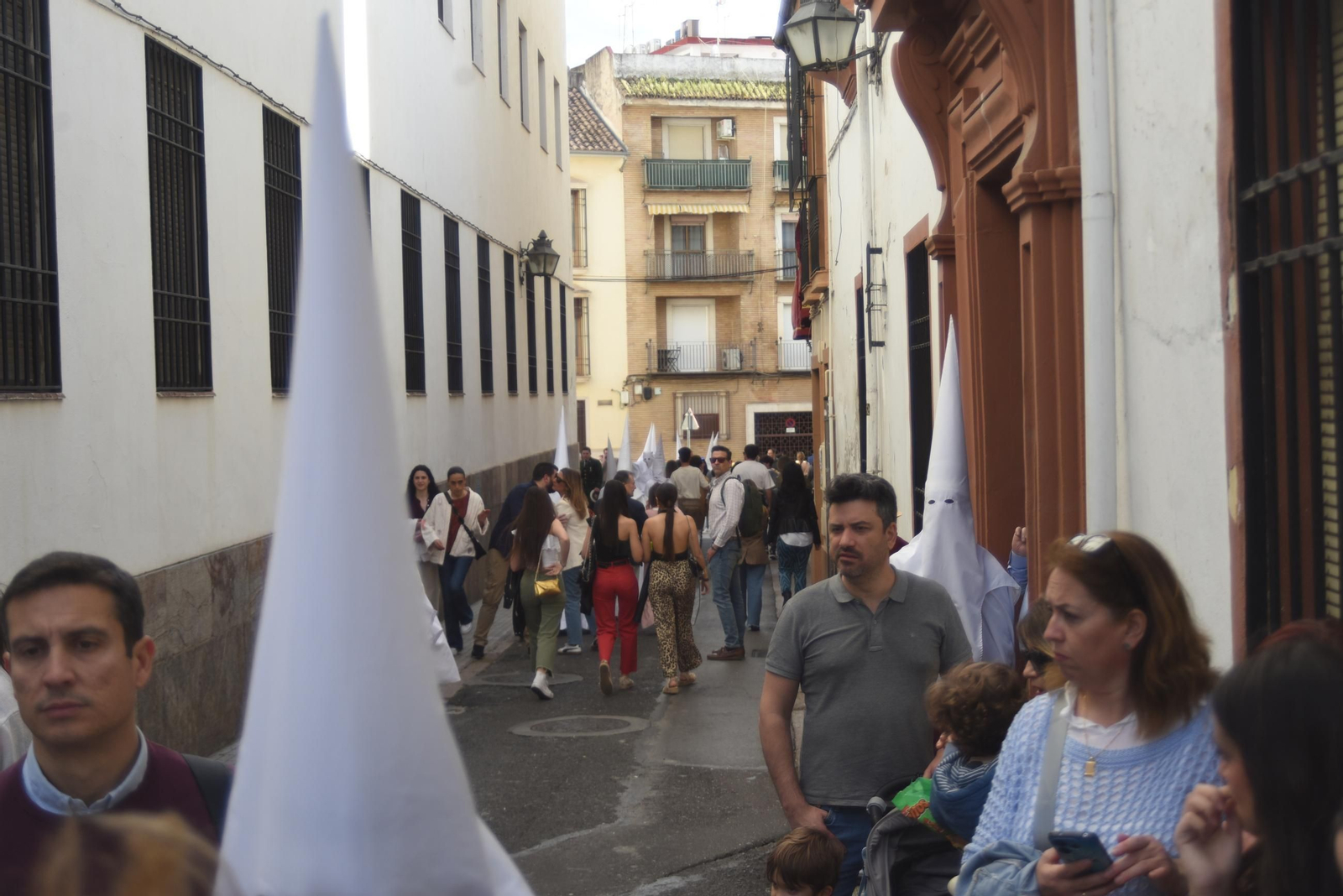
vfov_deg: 24.6
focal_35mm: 55
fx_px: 2052
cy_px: 448
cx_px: 672
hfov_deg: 36.2
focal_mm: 55
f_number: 4.5
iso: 250
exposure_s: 1/500
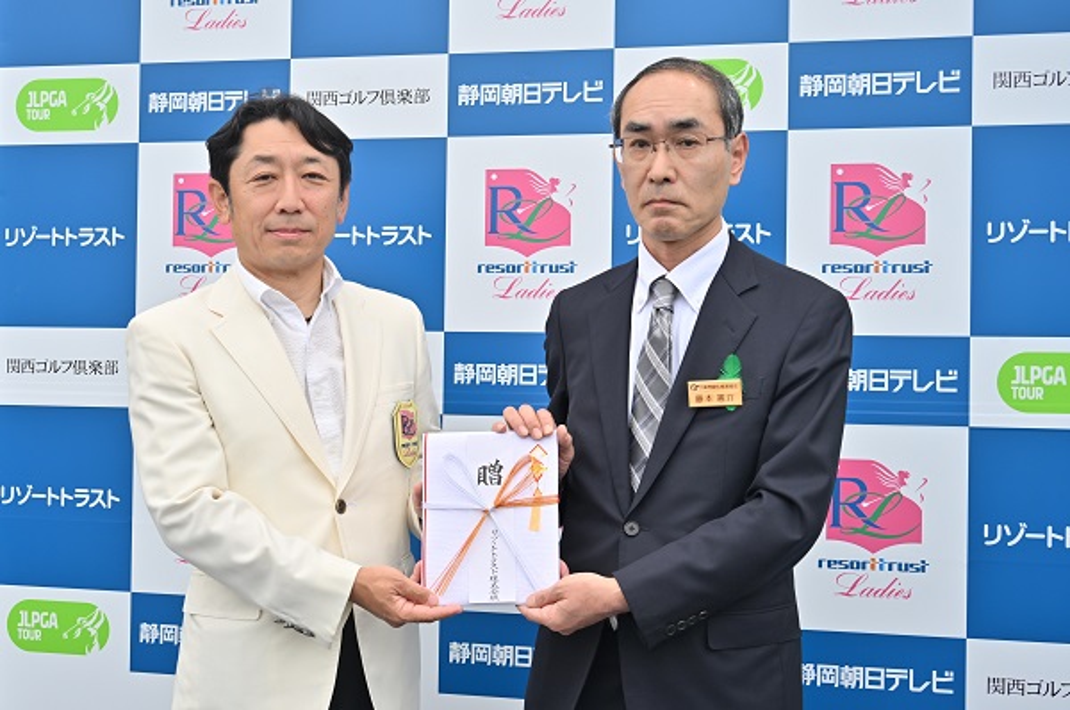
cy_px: 355
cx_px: 535
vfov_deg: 29.8
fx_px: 1335
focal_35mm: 45
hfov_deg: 43.7
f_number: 7.1
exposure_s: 1/400
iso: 200
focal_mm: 45
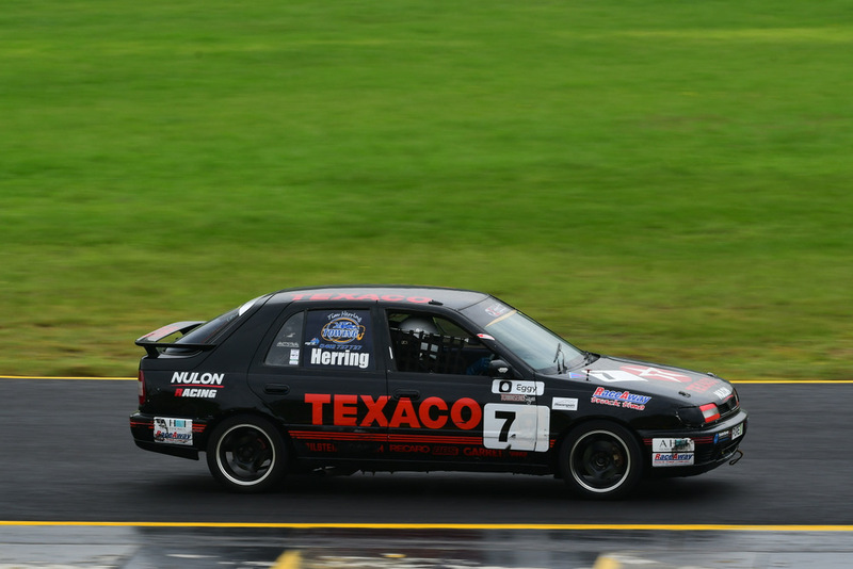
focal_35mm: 300
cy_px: 284
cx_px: 426
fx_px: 7111
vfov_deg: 4.6
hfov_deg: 6.9
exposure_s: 1/250
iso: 320
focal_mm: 200
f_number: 11
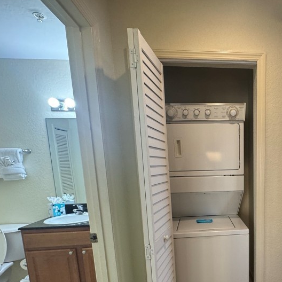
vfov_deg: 62.6
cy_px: 199
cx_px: 224
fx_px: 221
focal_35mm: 24
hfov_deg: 60.0
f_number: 2.2
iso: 200
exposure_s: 1/60
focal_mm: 2.22
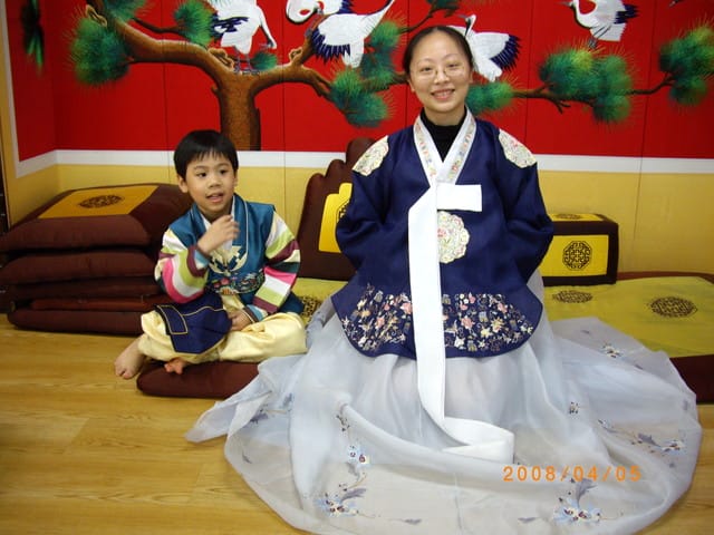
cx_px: 357
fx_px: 784
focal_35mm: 38
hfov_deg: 49.0
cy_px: 268
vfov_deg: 37.7
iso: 400
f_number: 2.8
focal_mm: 7.9
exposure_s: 1/25
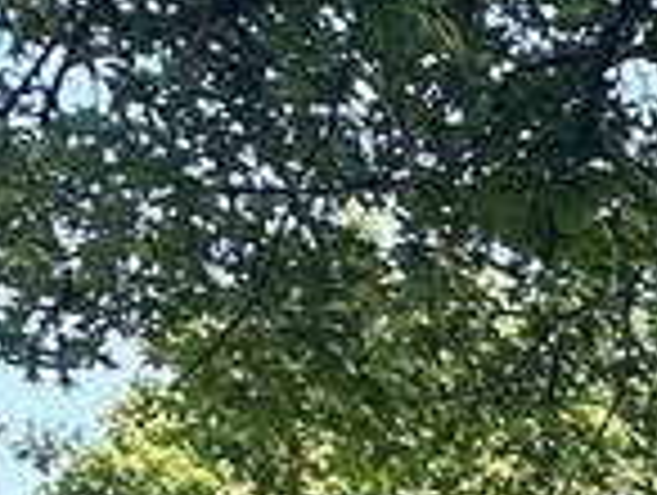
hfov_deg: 9.4
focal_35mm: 168
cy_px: 1706
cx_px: 1926
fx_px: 3194
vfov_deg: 7.3
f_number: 1.78
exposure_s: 1/630
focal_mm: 6.86
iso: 80
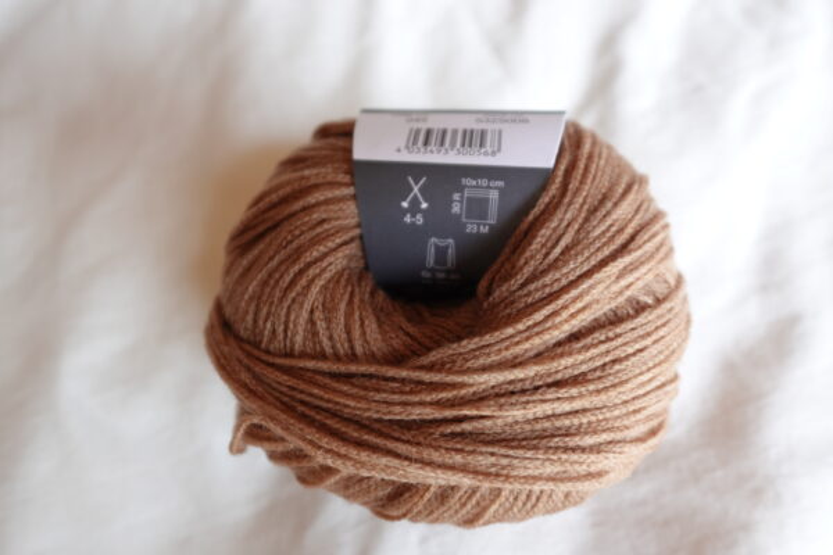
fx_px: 416
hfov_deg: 90.0
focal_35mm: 18
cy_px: 278
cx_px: 416
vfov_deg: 67.4
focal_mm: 6.9
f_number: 1.8
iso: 125
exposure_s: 1/160
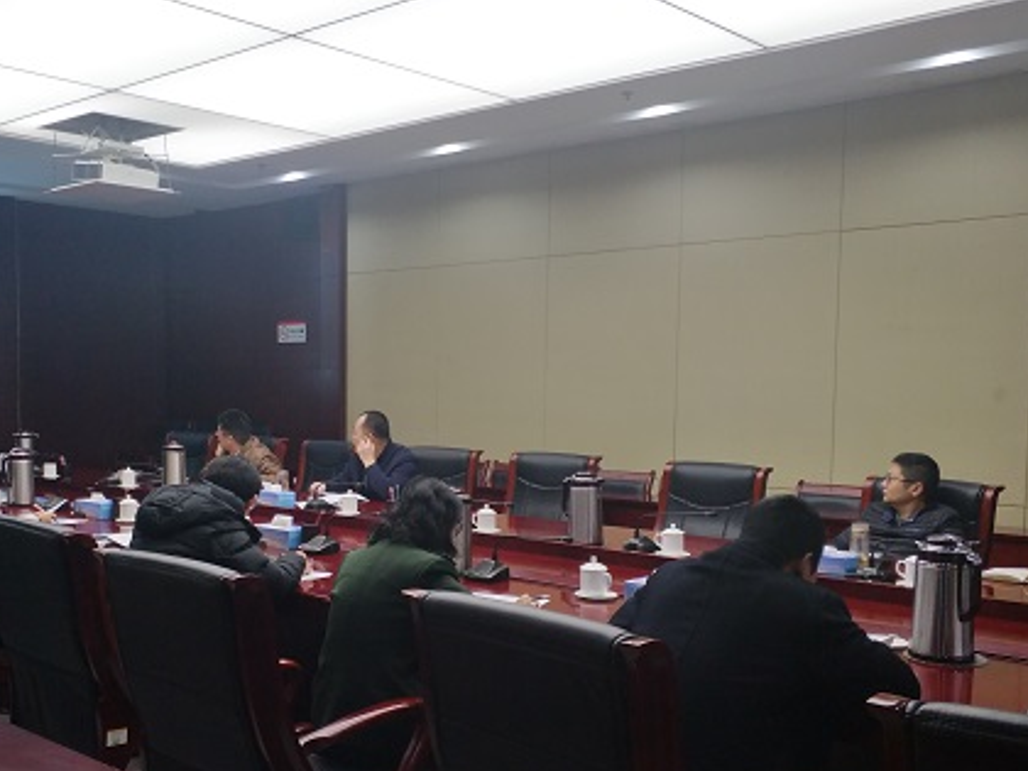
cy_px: 477
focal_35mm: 33
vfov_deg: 42.7
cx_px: 419
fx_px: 980
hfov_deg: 55.0
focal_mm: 3.79
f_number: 2
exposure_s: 1/33.3
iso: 180
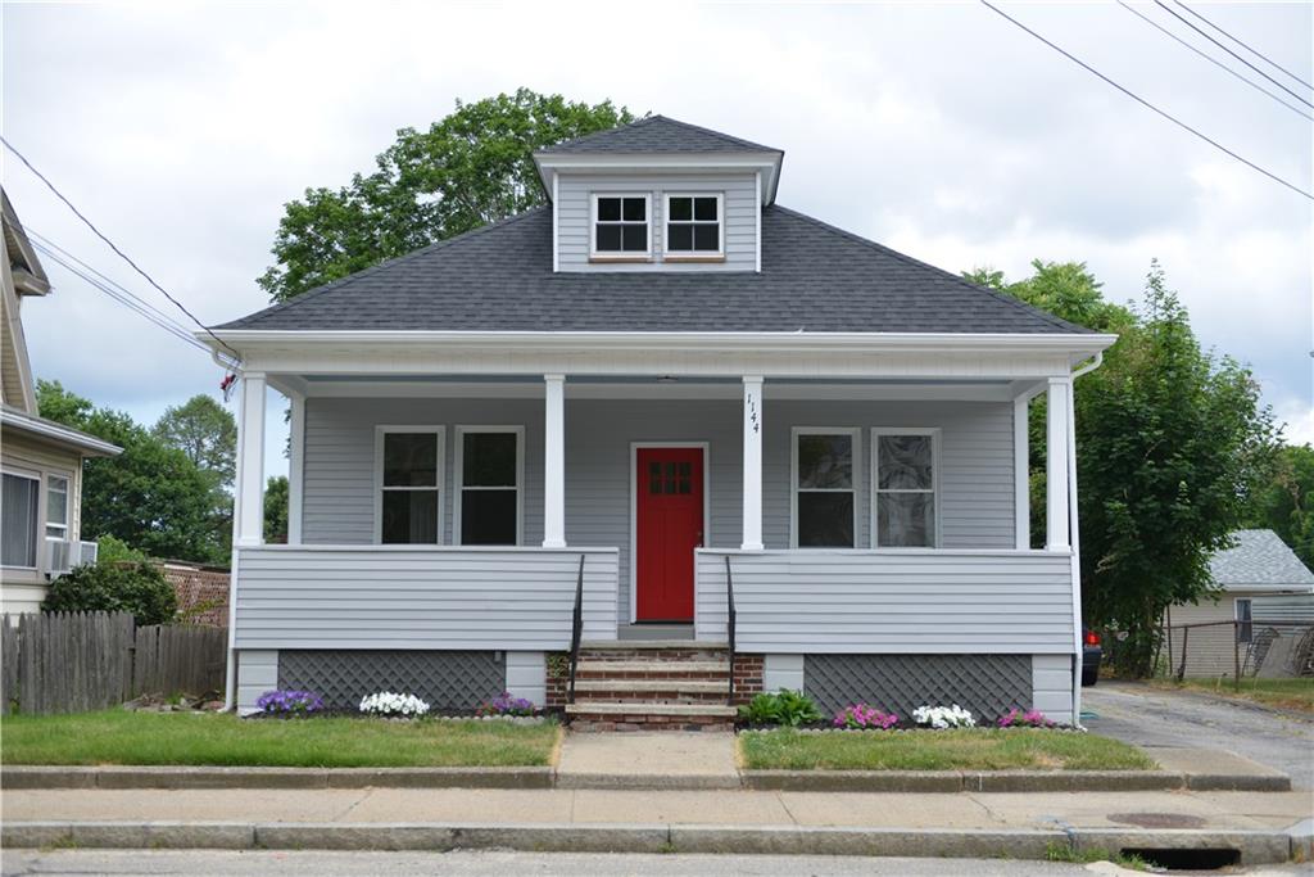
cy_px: 438
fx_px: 1606
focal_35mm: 44
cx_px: 657
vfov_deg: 30.5
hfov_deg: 44.5
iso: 100
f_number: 3.5
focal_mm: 44
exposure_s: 1/400
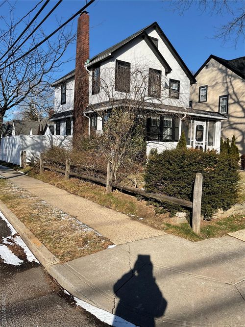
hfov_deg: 48.2
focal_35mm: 29
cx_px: 122
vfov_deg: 61.7
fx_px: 274
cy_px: 164
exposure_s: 1/1984
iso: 16
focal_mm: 3
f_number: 1.8
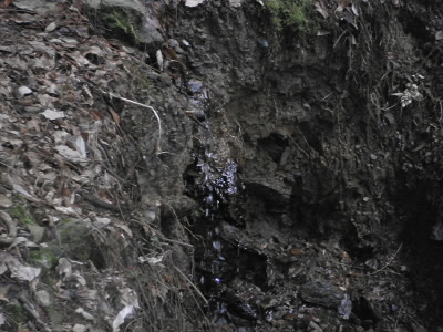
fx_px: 1382
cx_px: 222
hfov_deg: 18.2
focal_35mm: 108
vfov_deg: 13.7
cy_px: 166
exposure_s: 1/125
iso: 800
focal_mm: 19.6
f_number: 5.9
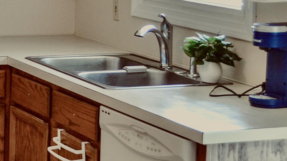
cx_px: -106
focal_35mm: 129
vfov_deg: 9.3
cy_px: -10
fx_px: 982
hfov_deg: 15.7
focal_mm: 26
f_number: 4.2
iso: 400
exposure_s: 1/30
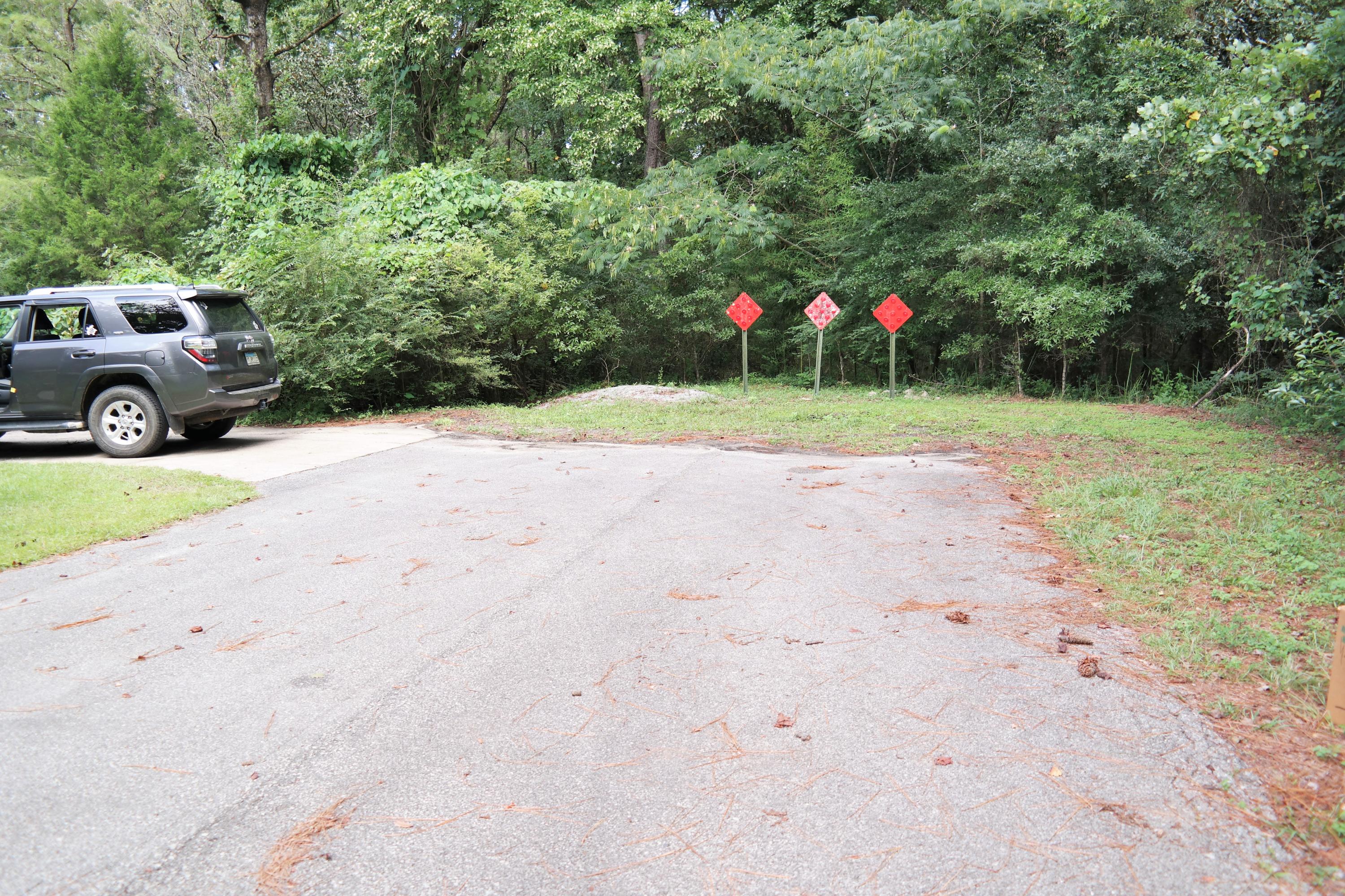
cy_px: 448
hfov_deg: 67.4
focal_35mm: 27
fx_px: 1009
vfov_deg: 47.9
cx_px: 672
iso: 100
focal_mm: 18
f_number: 4
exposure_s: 1/100
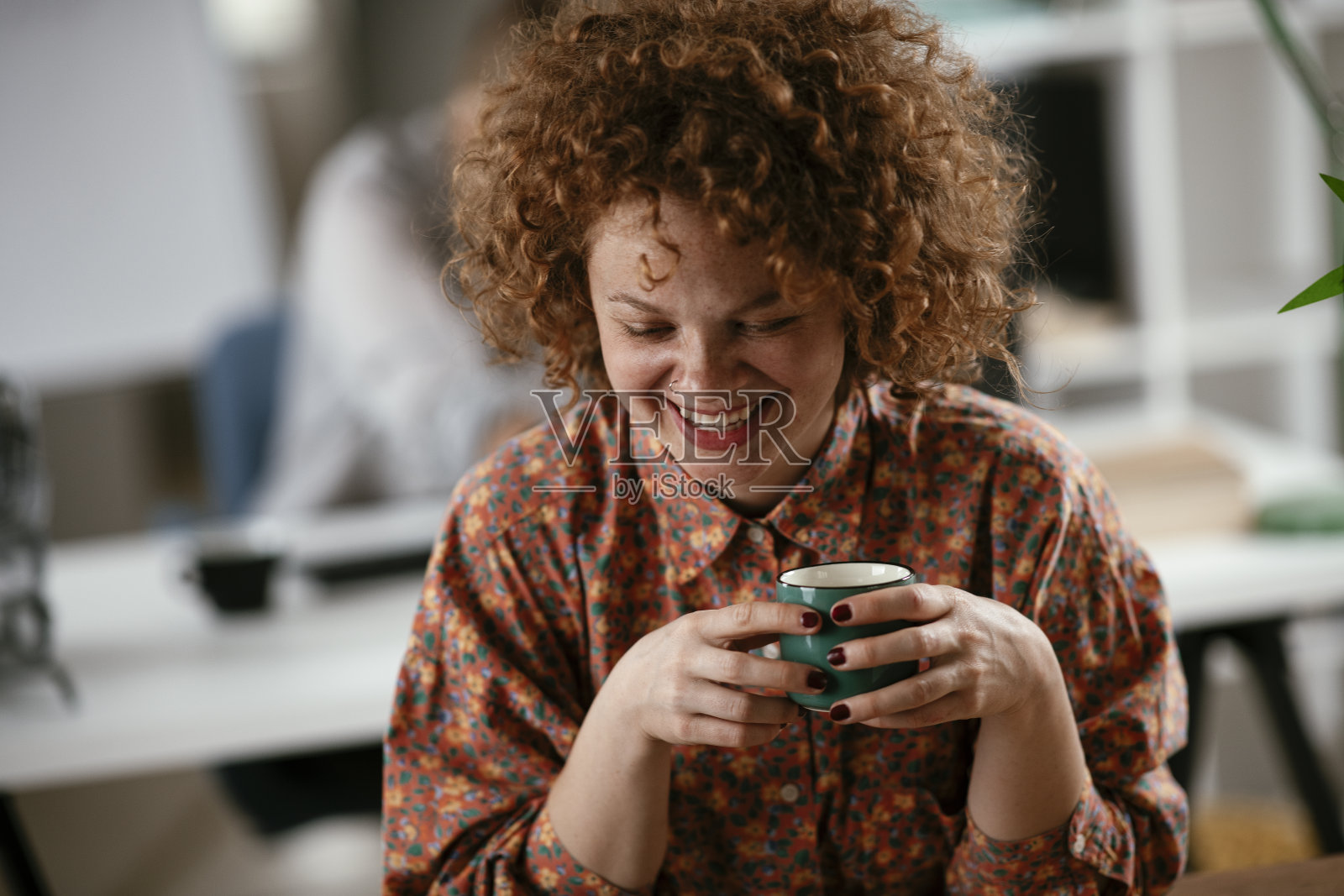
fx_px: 3920
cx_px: 672
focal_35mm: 105
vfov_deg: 13.0
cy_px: 448
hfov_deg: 19.5
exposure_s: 1/125
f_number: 2
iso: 200
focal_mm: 105
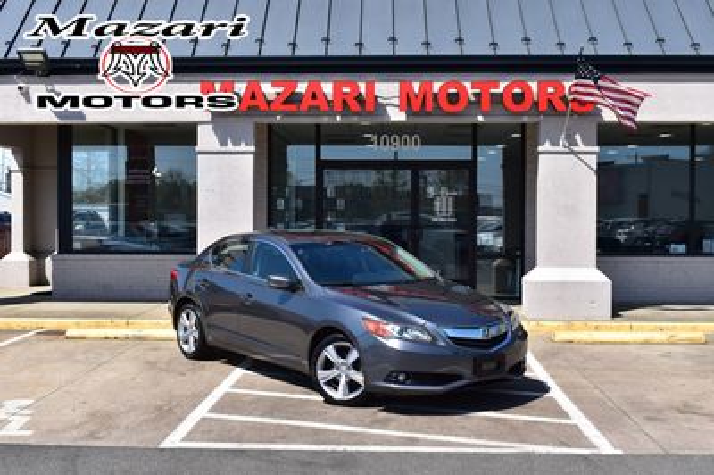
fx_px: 862
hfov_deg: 45.0
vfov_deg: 30.8
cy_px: 238
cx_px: 357
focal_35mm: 44
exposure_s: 1/500
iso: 360
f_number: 11
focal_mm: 29
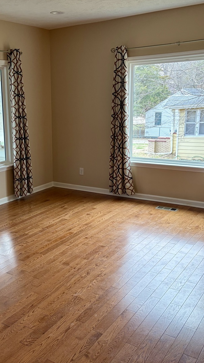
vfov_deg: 52.8
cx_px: 48
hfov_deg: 30.6
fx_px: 365
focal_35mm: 38
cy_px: 181
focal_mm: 5.96
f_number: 1.6
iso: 100
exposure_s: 1/120
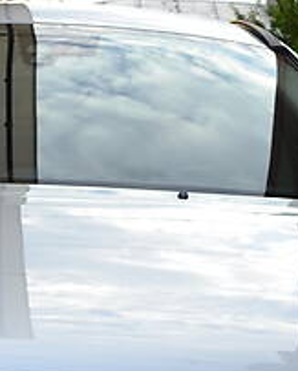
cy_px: 399
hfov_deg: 11.6
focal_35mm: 133
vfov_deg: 14.2
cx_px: 102
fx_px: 1463
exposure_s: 1/125
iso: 200
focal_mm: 24
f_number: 5.6
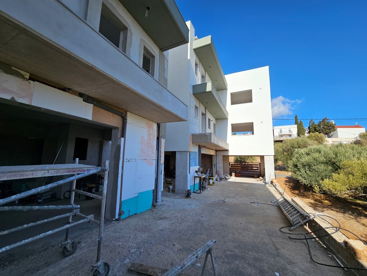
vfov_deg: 89.9
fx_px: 138
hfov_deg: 106.2
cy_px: 138
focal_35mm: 13
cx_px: 184
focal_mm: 2.2
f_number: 2.2
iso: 50
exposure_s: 1/2308
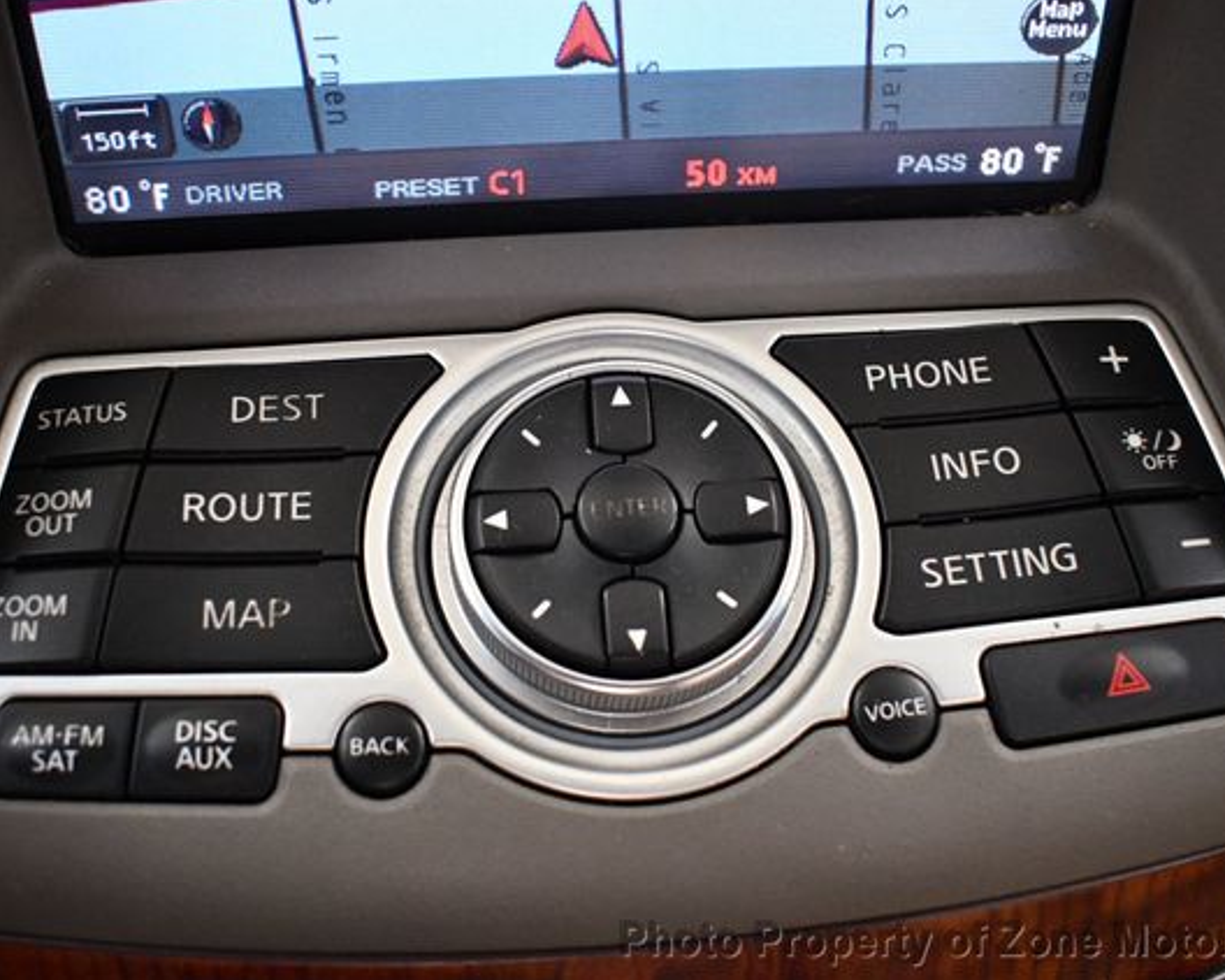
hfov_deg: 44.8
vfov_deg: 36.5
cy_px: 488
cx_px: 592
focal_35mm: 41
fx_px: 1486
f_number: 3.5
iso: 2200
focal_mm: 18
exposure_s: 1/125
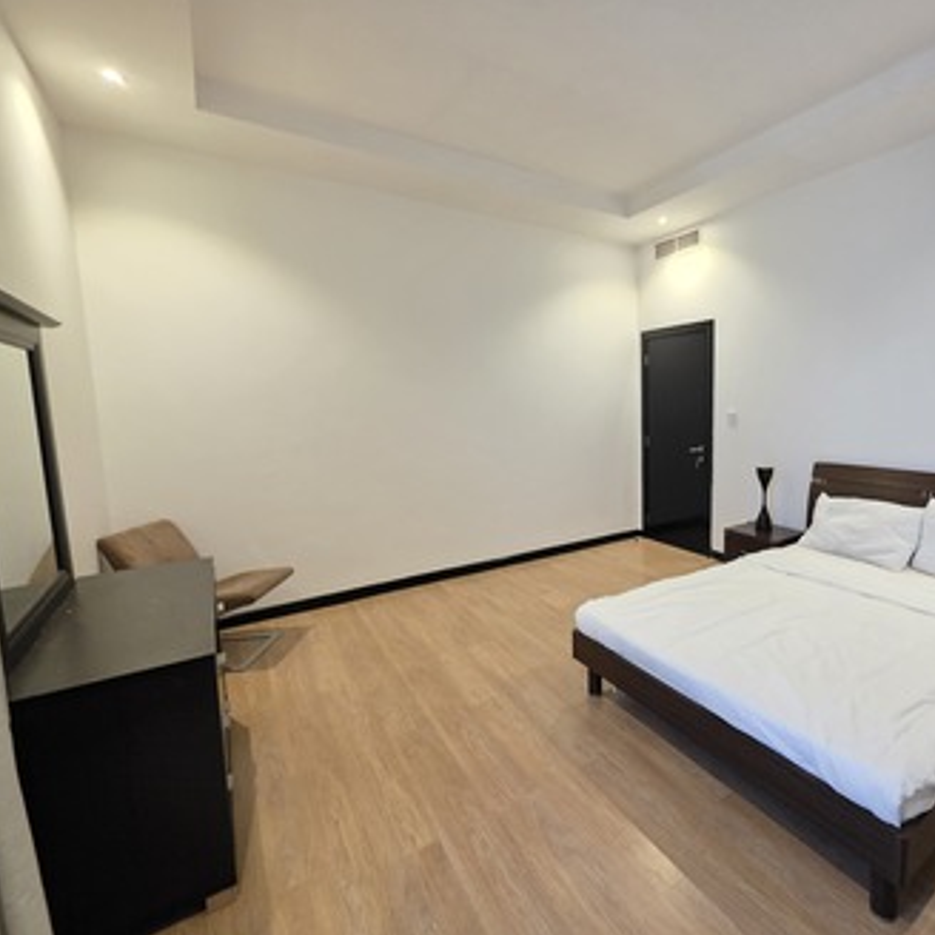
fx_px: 489
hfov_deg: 84.6
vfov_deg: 87.4
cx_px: 617
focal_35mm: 16
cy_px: 469
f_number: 1.9
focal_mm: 2.2
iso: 800
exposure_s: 1/50
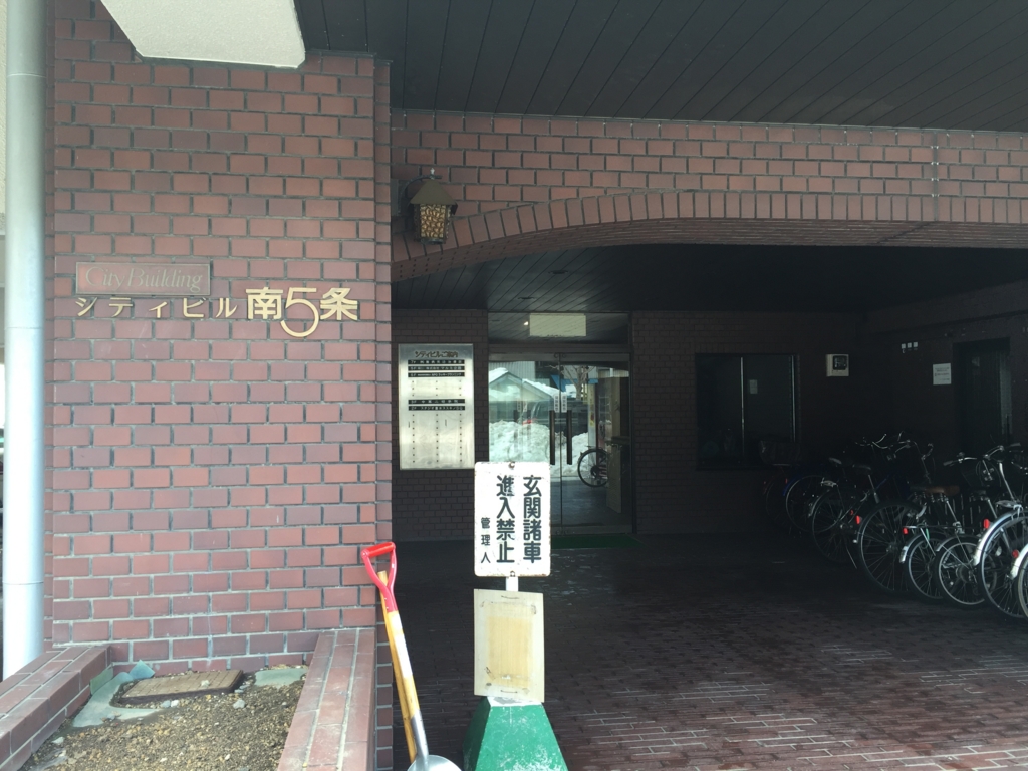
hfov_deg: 61.7
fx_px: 861
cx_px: 514
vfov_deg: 48.2
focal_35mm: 29
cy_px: 386
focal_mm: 4.15
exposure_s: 1/60
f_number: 2.2
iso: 32
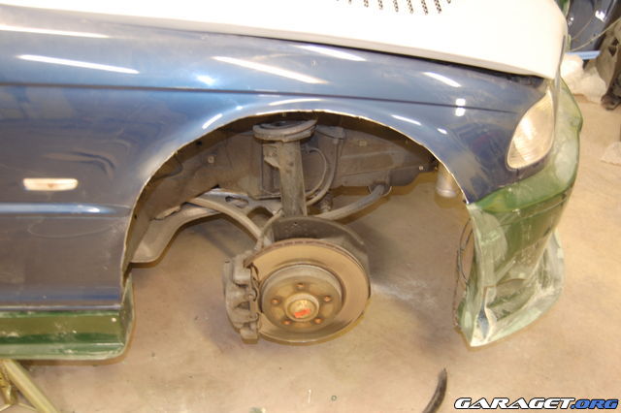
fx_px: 672
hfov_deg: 49.6
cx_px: 310
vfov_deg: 34.2
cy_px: 206
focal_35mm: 39
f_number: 4
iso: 400
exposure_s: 1/2.5
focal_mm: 26
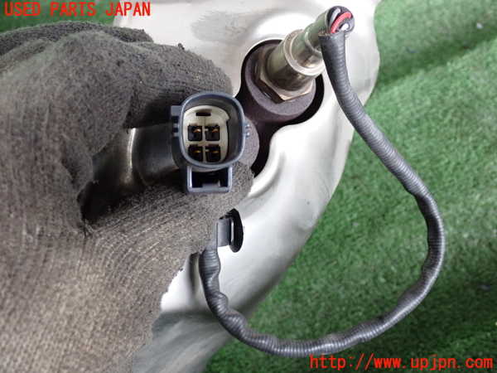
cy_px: 186
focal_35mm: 44
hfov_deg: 42.9
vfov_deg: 32.9
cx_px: 248
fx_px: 632
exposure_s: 1/125
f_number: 2.9
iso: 500
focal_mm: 7.84
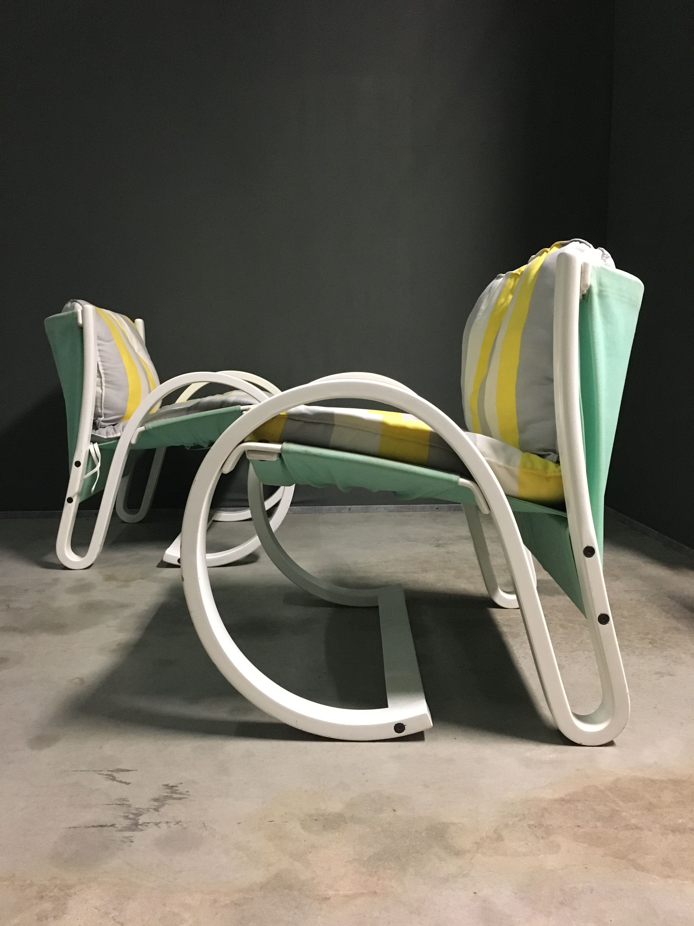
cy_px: 463
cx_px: 347
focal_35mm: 29
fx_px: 775
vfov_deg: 61.7
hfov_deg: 48.2
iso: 320
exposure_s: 1/17
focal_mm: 4.15
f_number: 2.2
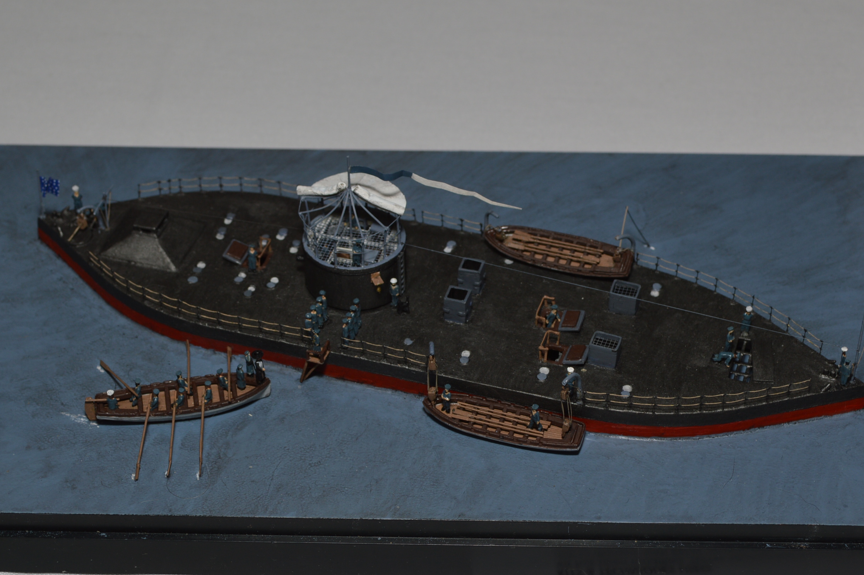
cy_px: 317
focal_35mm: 71
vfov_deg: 19.3
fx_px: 1696
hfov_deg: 28.6
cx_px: 452
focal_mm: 35
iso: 100
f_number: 8
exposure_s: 1/60
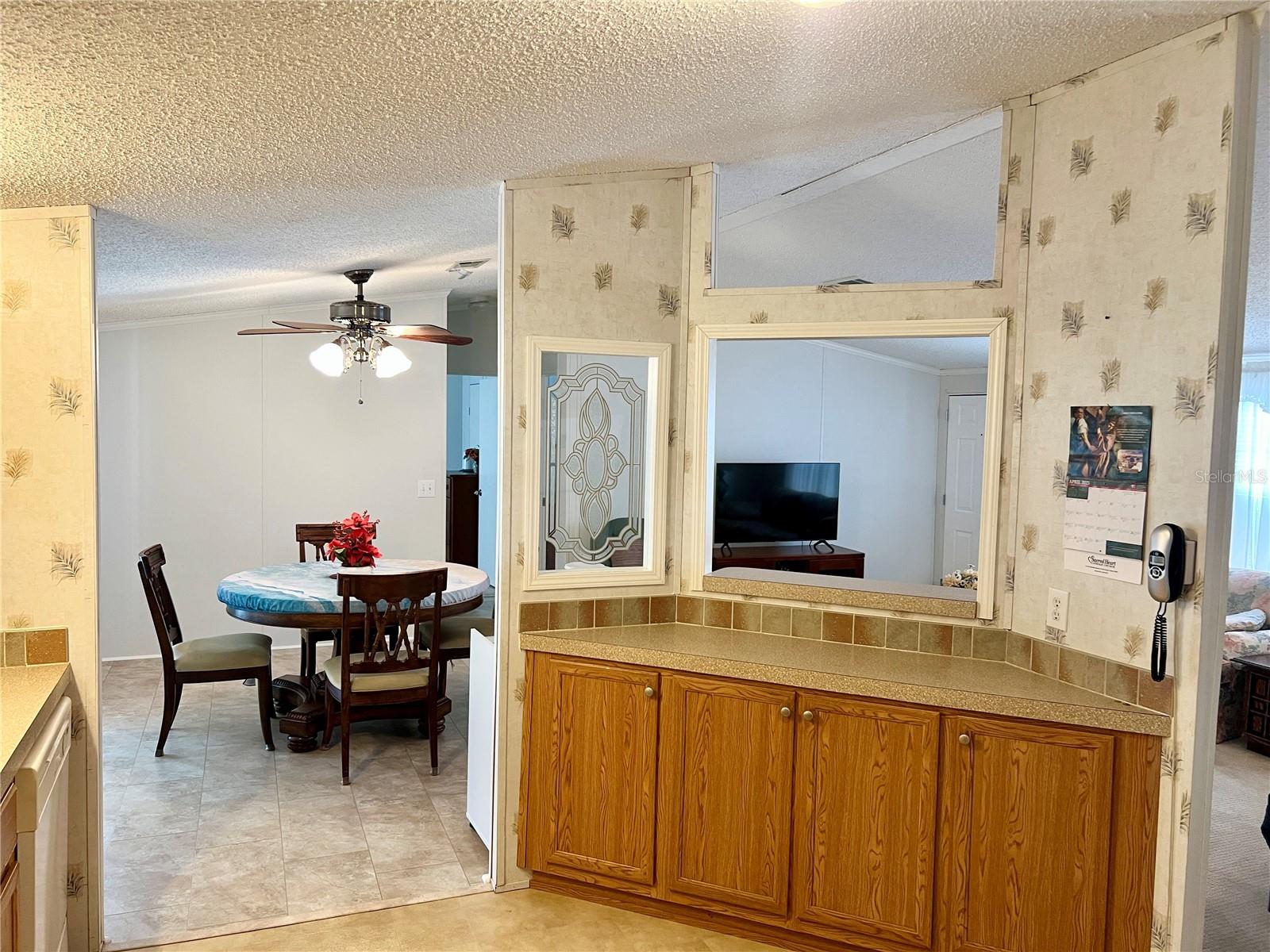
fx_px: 954
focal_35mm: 26
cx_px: 635
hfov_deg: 67.3
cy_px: 476
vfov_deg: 53.1
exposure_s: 1/60
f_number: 1.5
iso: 125
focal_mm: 5.7
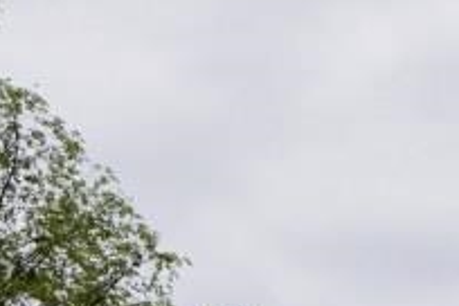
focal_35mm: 228
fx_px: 2907
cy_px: 1069
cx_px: 1431
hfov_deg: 7.7
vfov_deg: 5.5
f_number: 5.6
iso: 100
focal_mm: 31
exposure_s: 1/80
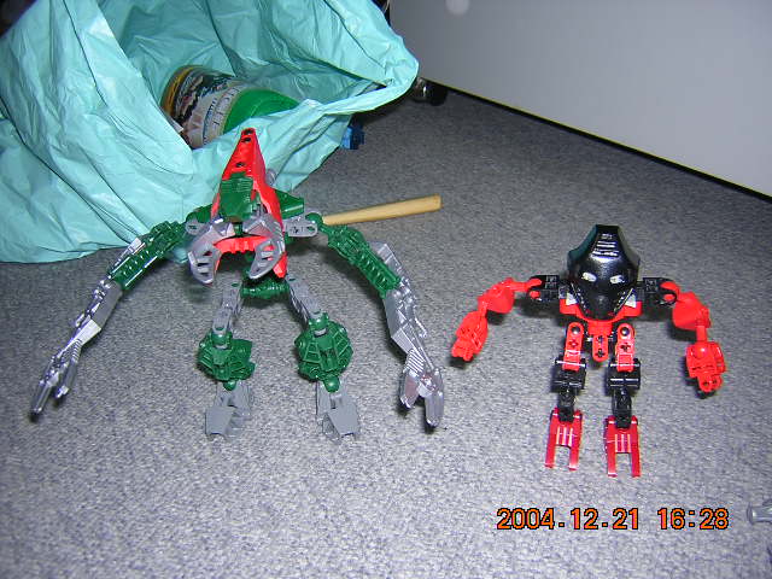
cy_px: 290
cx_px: 386
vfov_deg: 39.7
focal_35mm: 36
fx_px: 803
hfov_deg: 51.4
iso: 100
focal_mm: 4.7
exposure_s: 1/60.1
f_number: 2.6
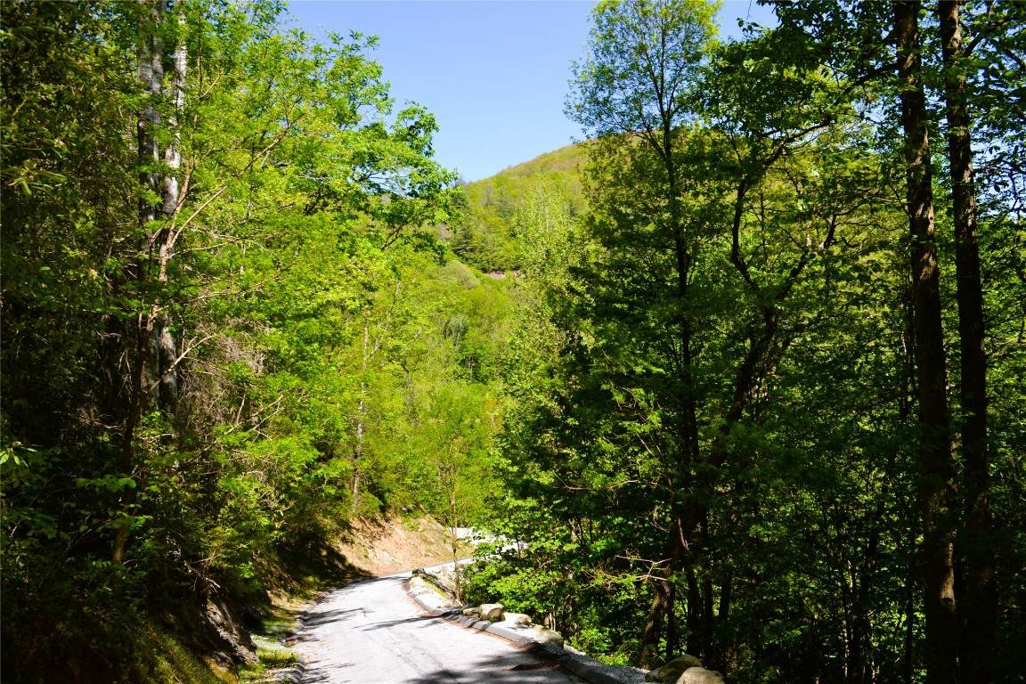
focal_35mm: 27
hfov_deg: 67.4
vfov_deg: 47.9
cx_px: 513
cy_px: 342
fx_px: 769
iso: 100
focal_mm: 18
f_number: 5
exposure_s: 1/200
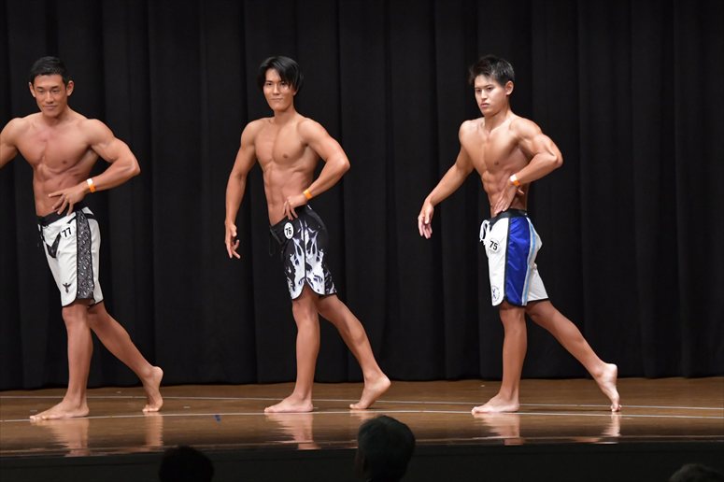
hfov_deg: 10.2
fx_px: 4061
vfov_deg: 6.8
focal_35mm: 202
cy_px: 241
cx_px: 362
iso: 6400
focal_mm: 135
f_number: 5.6
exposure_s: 1/400
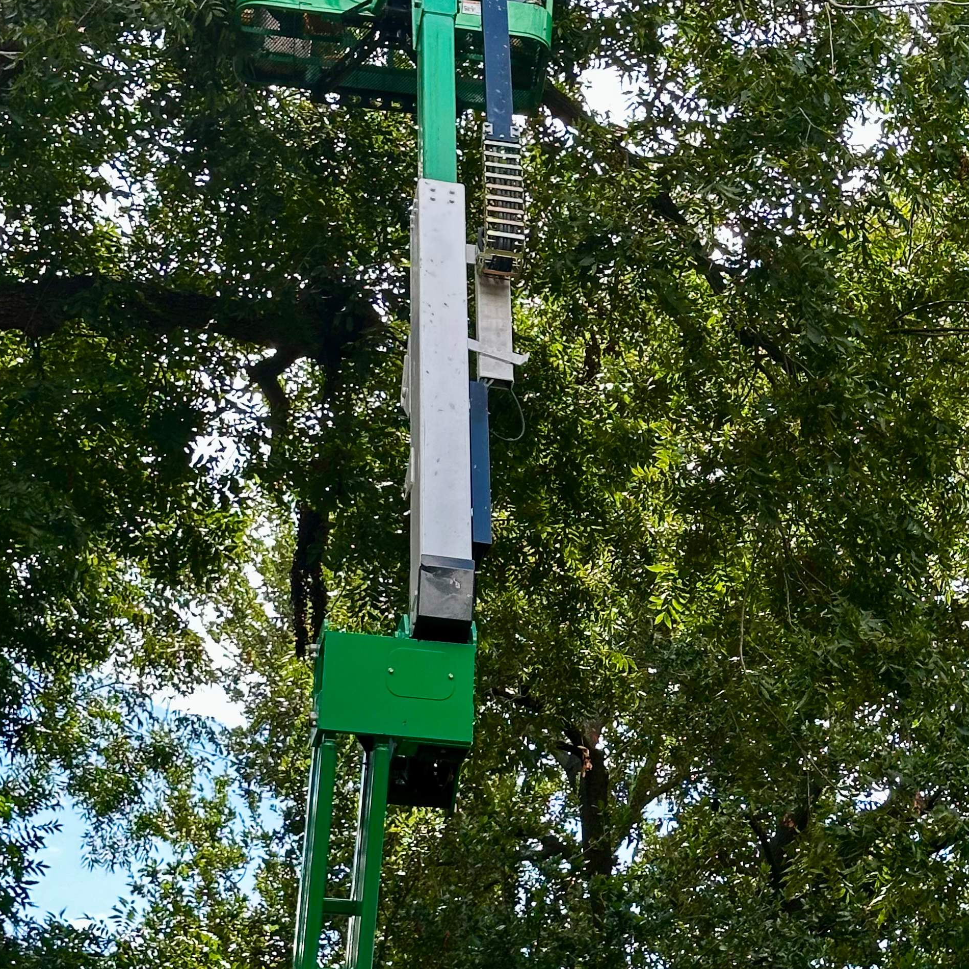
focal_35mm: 90
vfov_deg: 19.3
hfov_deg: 19.2
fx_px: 2850
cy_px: 588
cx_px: 641
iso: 64
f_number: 1.78
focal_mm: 6.86
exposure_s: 1/491
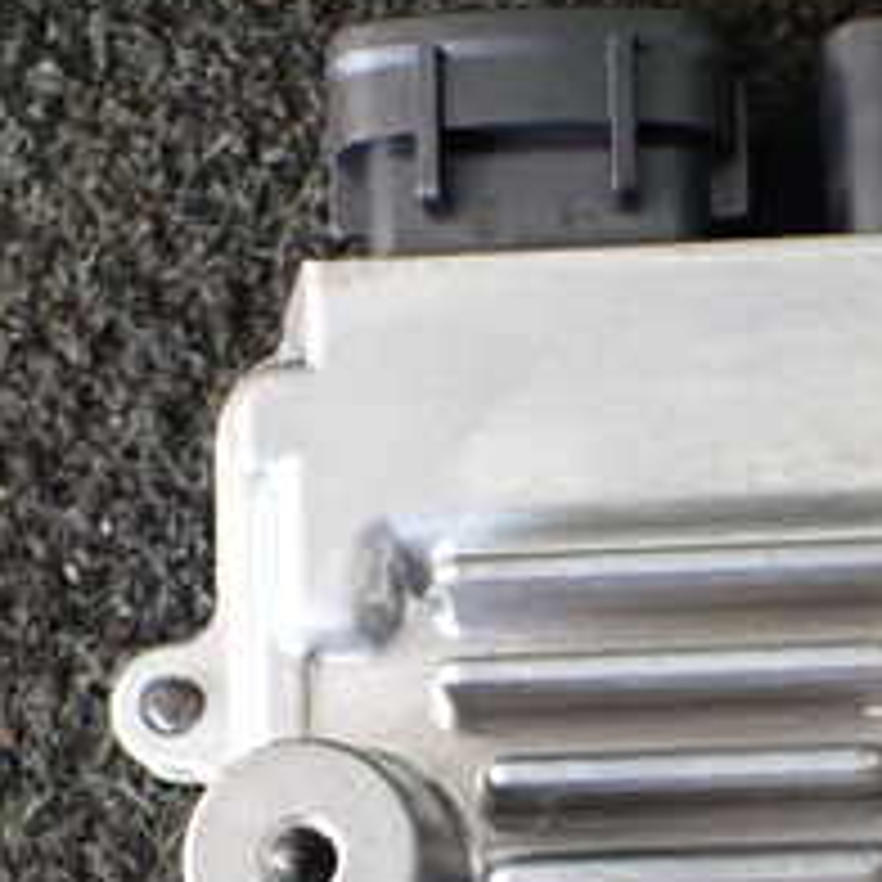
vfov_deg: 20.9
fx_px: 2335
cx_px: 765
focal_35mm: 81
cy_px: 806
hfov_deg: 21.0
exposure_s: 1/125
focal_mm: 5.4
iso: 400
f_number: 2.3
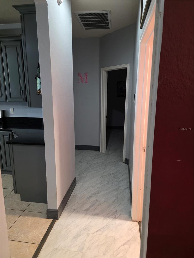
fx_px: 172
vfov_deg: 73.9
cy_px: 129
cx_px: 97
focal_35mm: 23
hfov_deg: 58.9
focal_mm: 6.3
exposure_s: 1/120
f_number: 1.7
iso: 1000
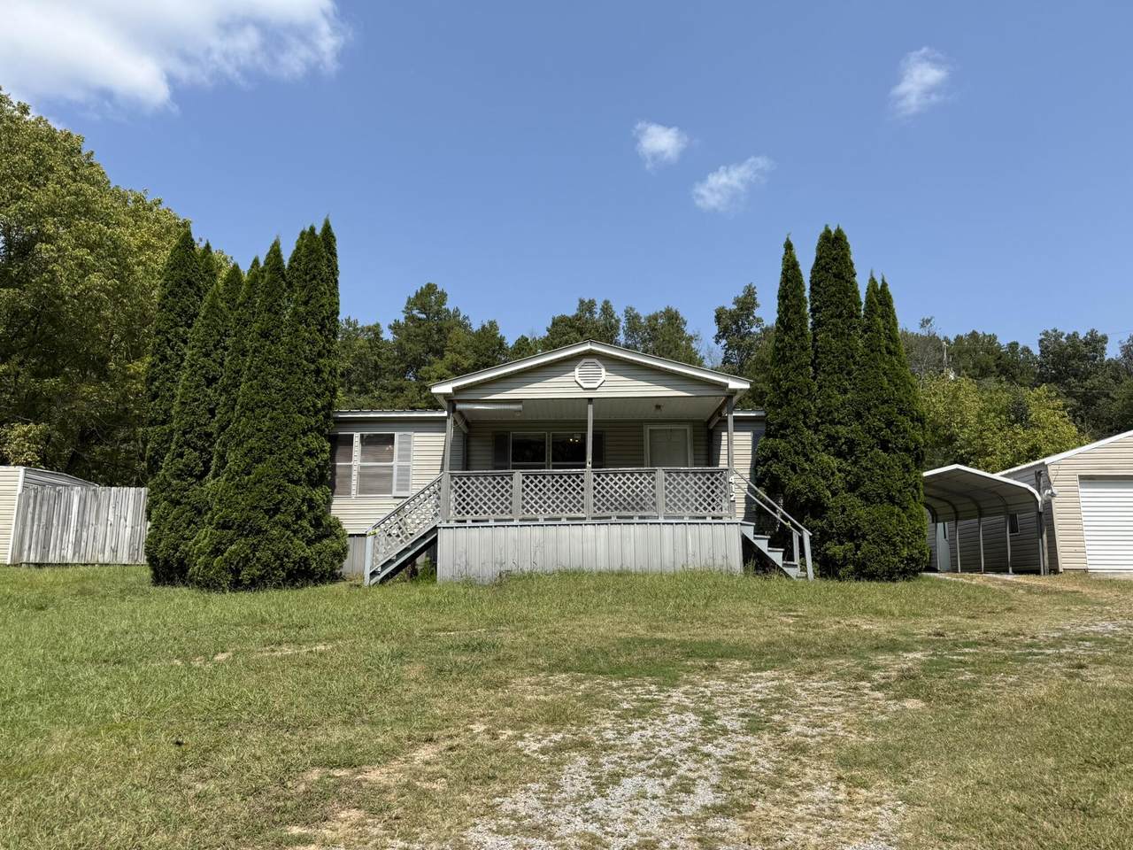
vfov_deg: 56.8
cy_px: 425
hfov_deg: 71.6
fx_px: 786
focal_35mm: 24
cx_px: 566
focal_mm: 6.76
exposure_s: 1/4167
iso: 80
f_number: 1.78
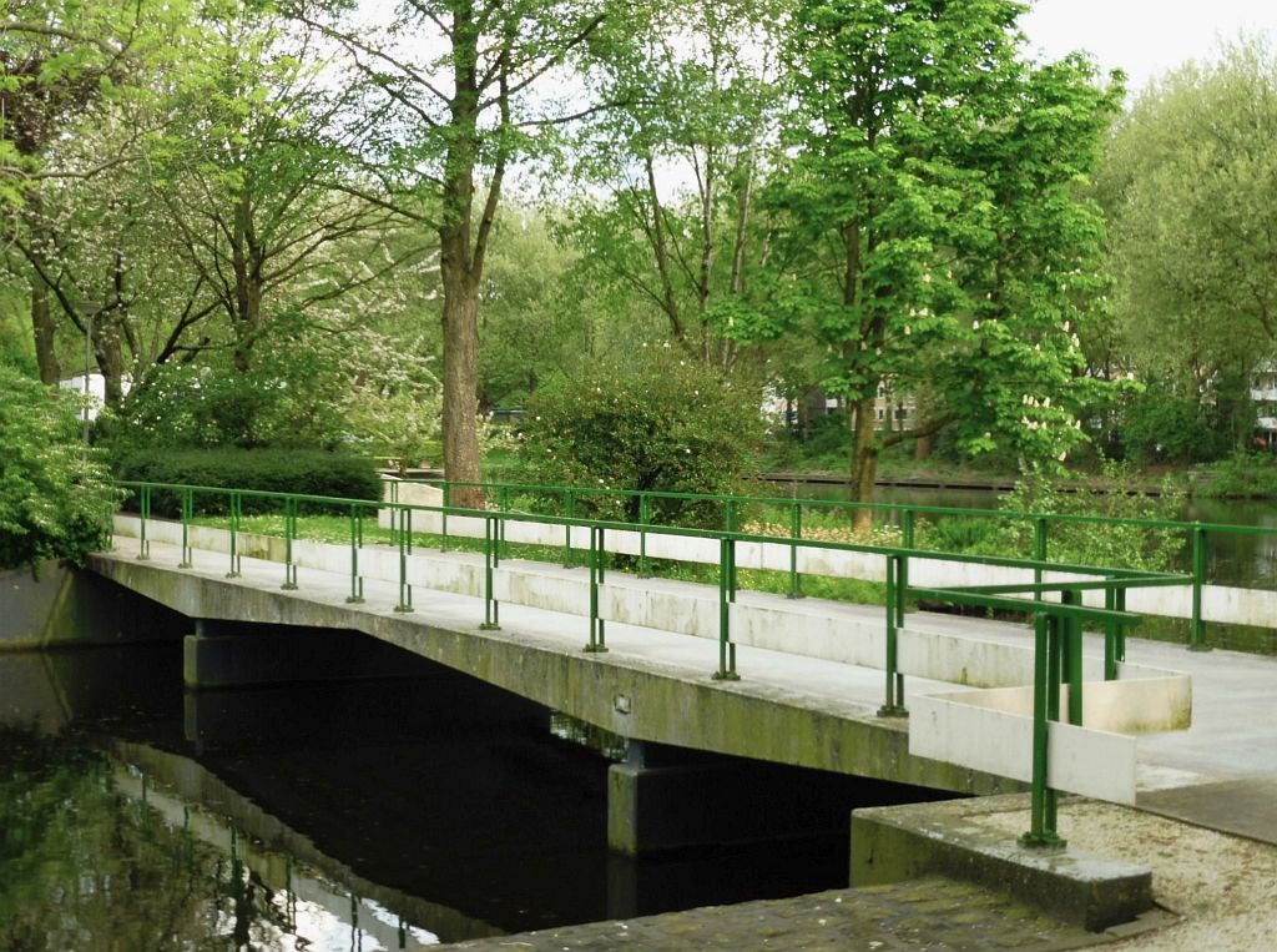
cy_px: 476
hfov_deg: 33.3
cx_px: 638
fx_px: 2135
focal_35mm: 58
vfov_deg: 25.1
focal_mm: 10.3
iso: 100
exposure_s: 1/80
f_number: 4.7
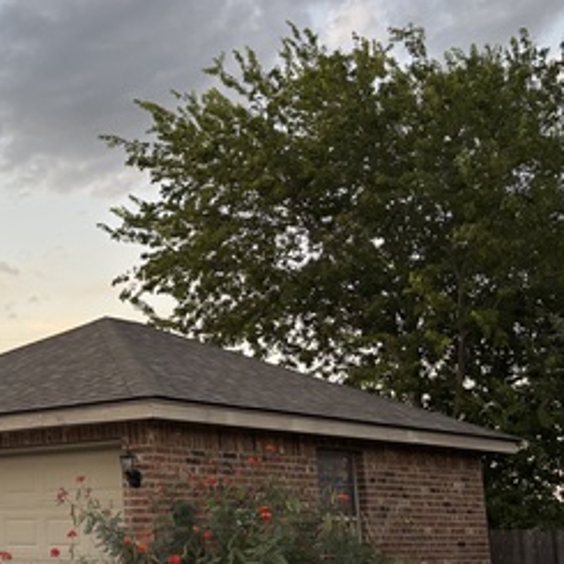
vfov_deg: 28.6
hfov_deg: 25.5
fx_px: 1106
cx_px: -120
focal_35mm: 60
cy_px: 322
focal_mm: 5.96
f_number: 1.6
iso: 100
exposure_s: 1/121
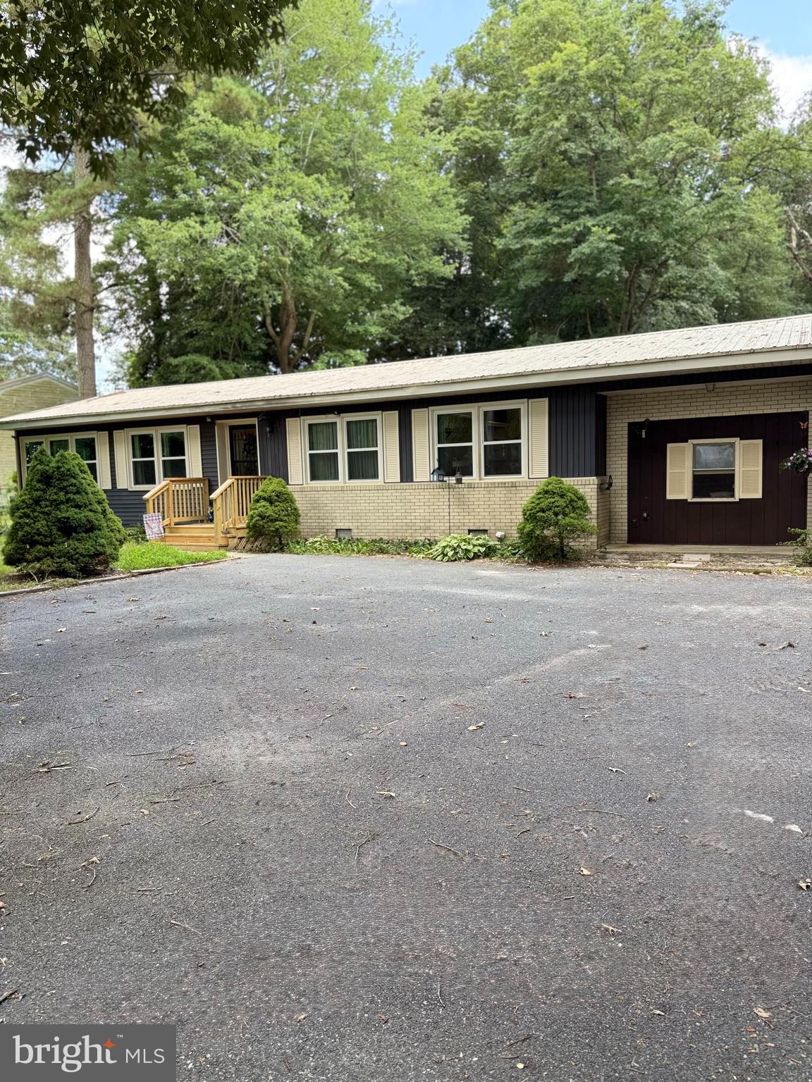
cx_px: 406
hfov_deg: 56.8
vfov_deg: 71.6
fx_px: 751
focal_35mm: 24
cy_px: 541
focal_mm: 6.76
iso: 100
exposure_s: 1/370
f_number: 1.78
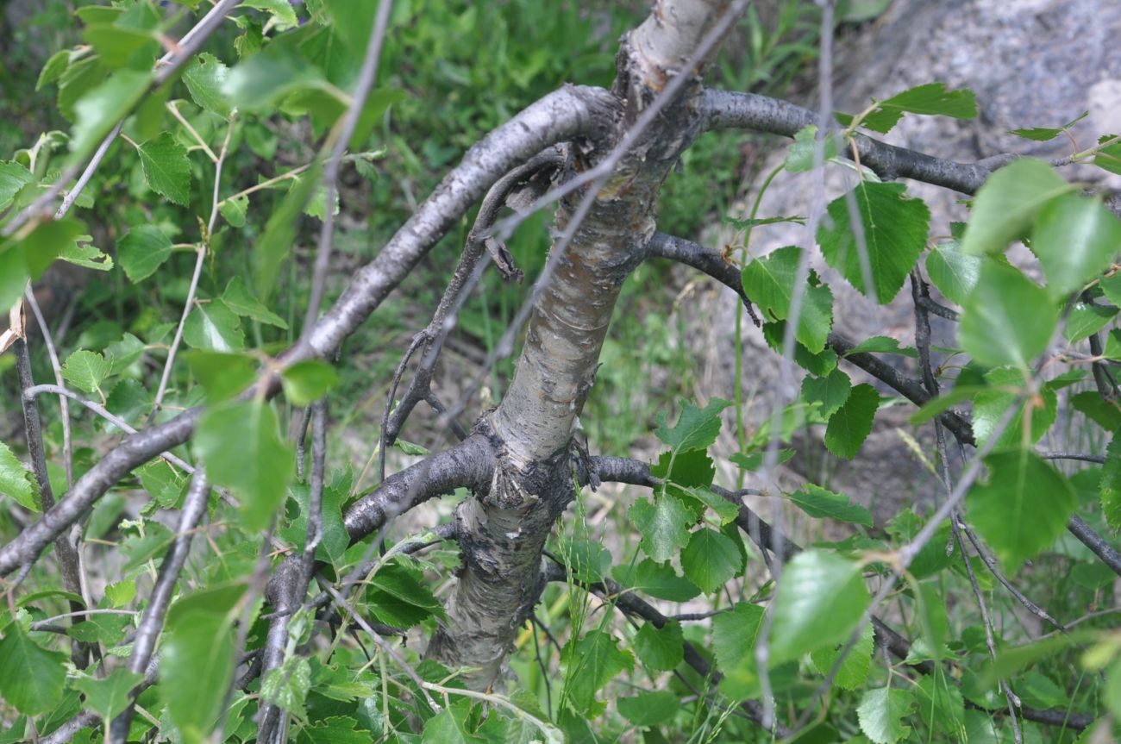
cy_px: 372
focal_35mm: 69
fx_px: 2146
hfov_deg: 29.3
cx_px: 560
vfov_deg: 19.7
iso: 200
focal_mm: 46
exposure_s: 1/125
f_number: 6.3
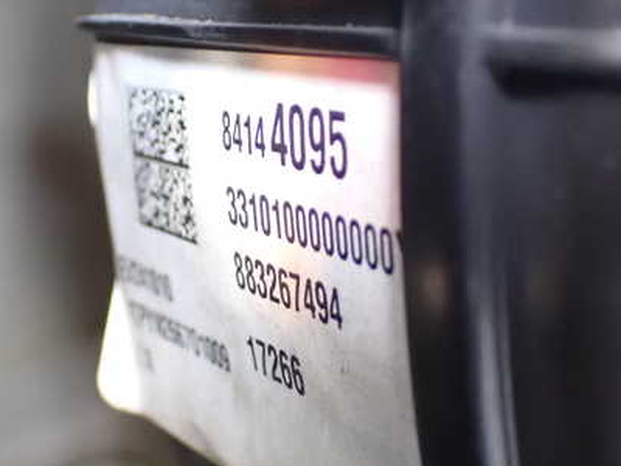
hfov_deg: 26.0
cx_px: 262
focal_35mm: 75
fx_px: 1345
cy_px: 250
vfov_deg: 19.6
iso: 1600
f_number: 3.2
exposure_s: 1/20
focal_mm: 9.01
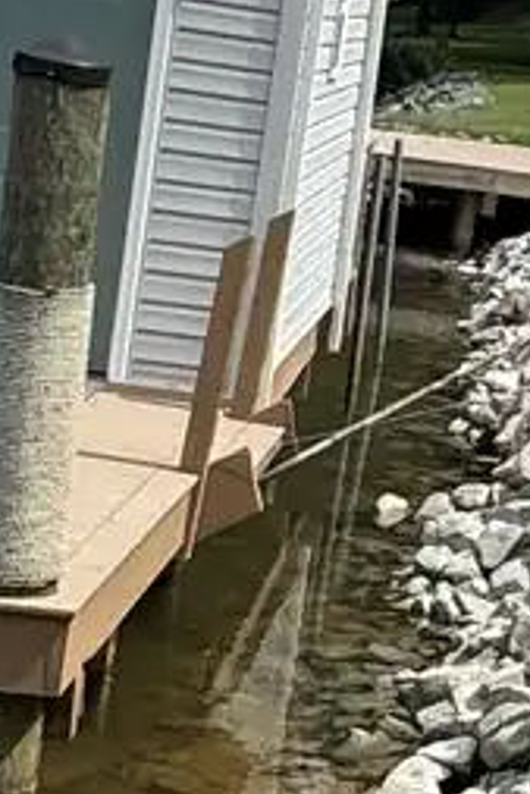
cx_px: 1345
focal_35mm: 115
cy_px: 336
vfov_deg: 17.8
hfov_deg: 10.1
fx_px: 2536
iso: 50
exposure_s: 1/1927
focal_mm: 2.22
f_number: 2.2
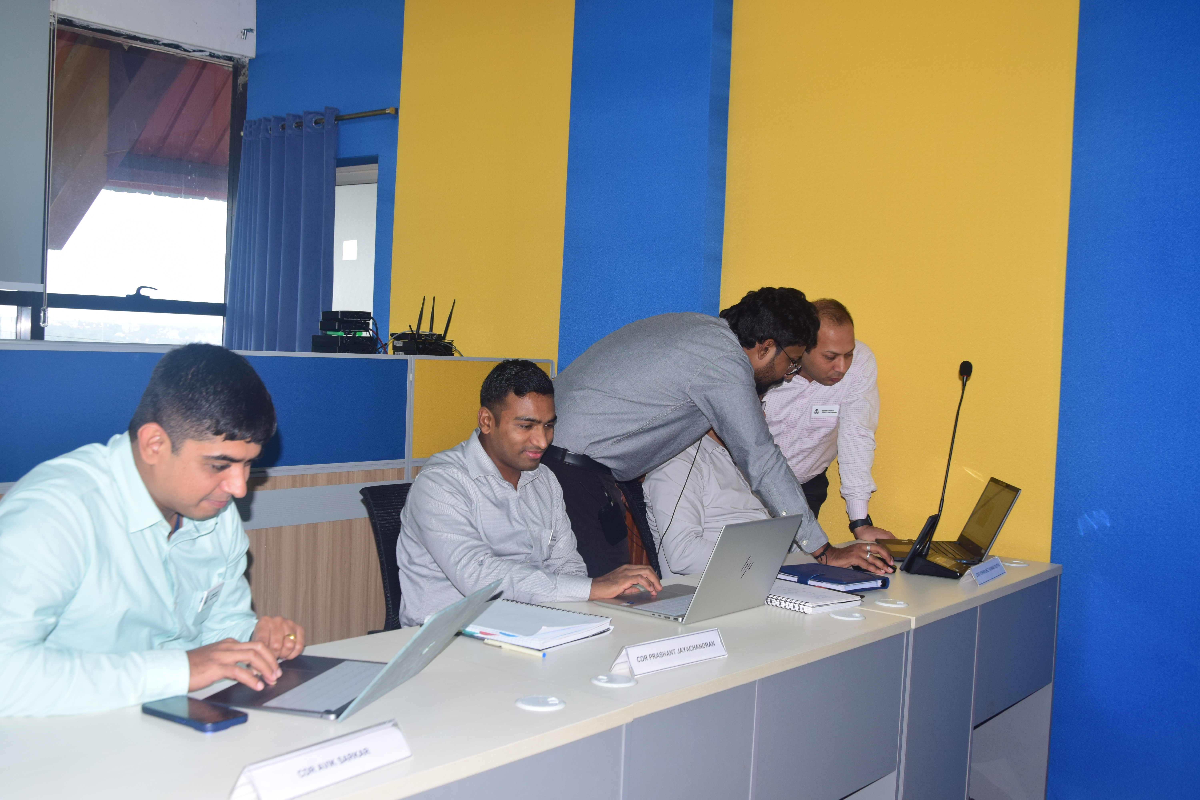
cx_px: 600
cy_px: 400
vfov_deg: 35.5
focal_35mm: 38
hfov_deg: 51.3
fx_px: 1250
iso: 400
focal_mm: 25
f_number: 5.6
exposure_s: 1/125
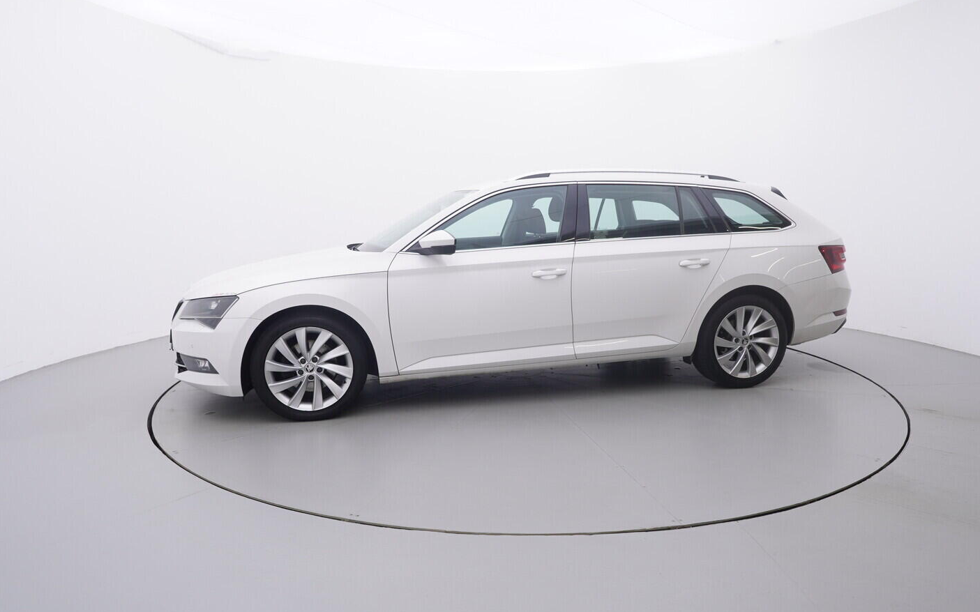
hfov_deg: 75.9
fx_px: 628
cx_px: 489
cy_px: 321
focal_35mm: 24
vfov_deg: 52.0
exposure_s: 1/80
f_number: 5
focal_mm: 15
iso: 200
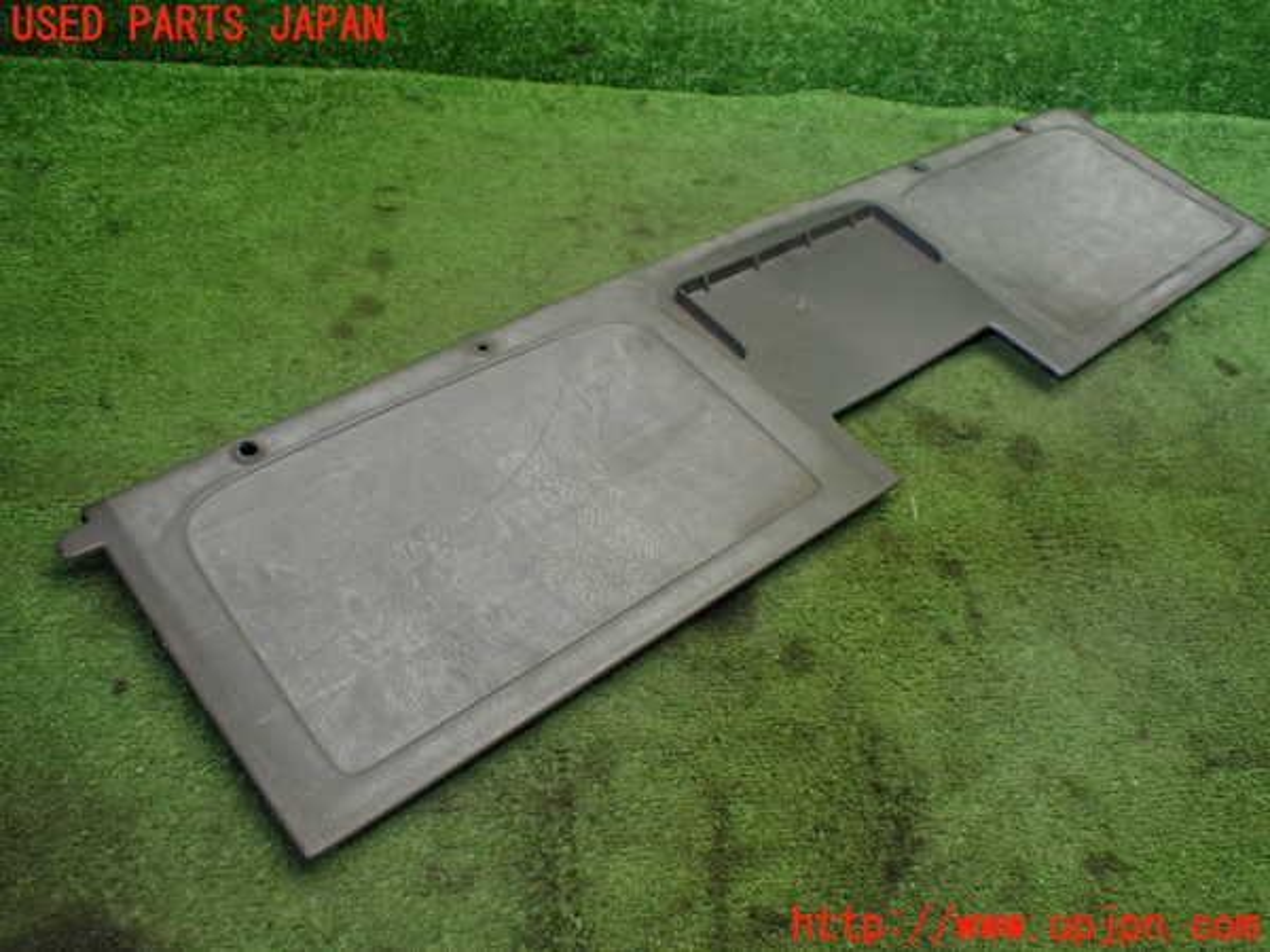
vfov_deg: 46.8
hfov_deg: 60.0
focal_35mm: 30
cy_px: 476
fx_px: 1101
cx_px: 635
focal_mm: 5.4
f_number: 2.3
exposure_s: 1/125
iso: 500
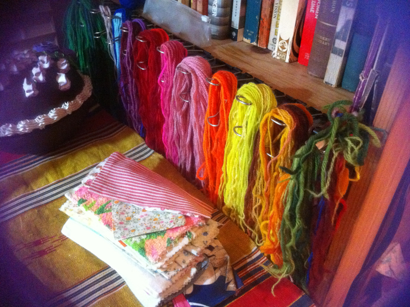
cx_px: 205
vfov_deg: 40.6
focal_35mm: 35
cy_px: 154
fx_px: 414
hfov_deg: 52.7
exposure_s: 1/15
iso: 1000
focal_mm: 3.85
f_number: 2.8
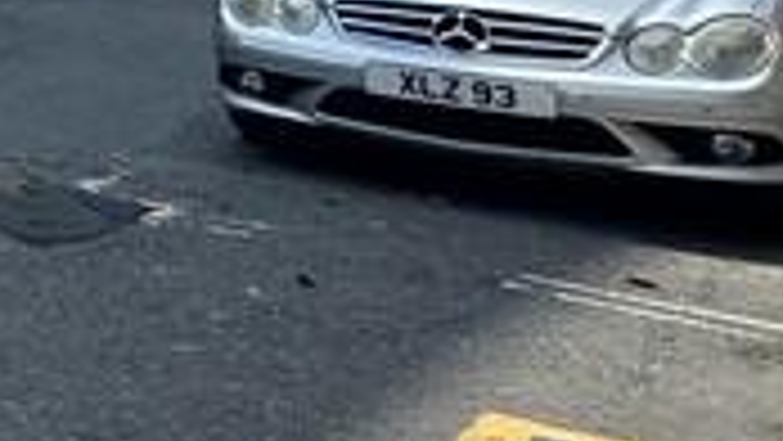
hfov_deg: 14.5
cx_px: -1125
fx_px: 1869
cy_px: -428
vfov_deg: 12.0
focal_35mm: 90
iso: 40
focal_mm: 2.22
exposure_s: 1/700
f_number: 2.2
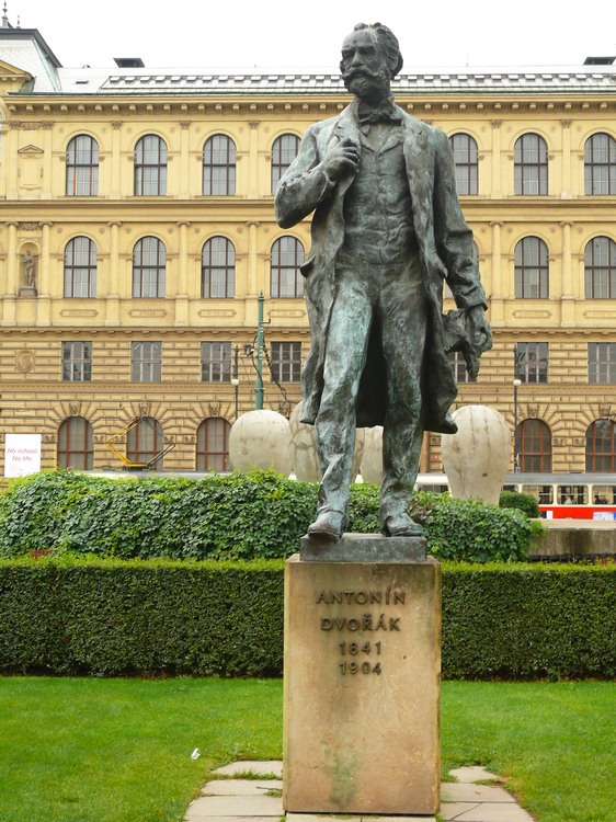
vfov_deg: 36.8
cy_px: 411
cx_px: 308
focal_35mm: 52
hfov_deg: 28.0
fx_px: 1235
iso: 100
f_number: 3.2
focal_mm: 11
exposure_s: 1/30
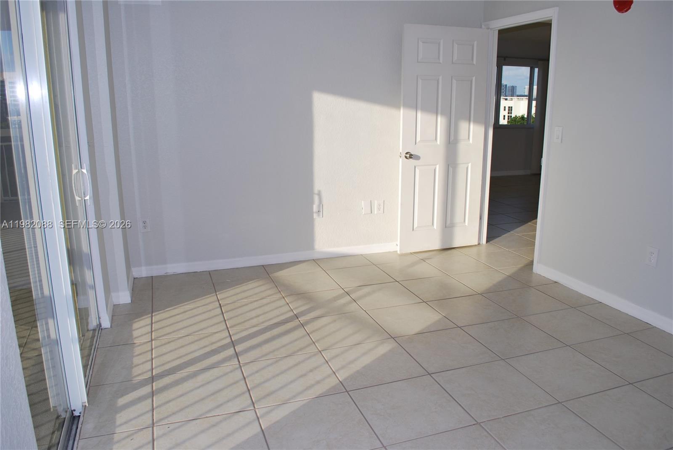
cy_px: 225
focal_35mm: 27
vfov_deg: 48.0
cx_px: 336
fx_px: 505
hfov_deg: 67.3
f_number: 7.1
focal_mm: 18
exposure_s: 1/200
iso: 100
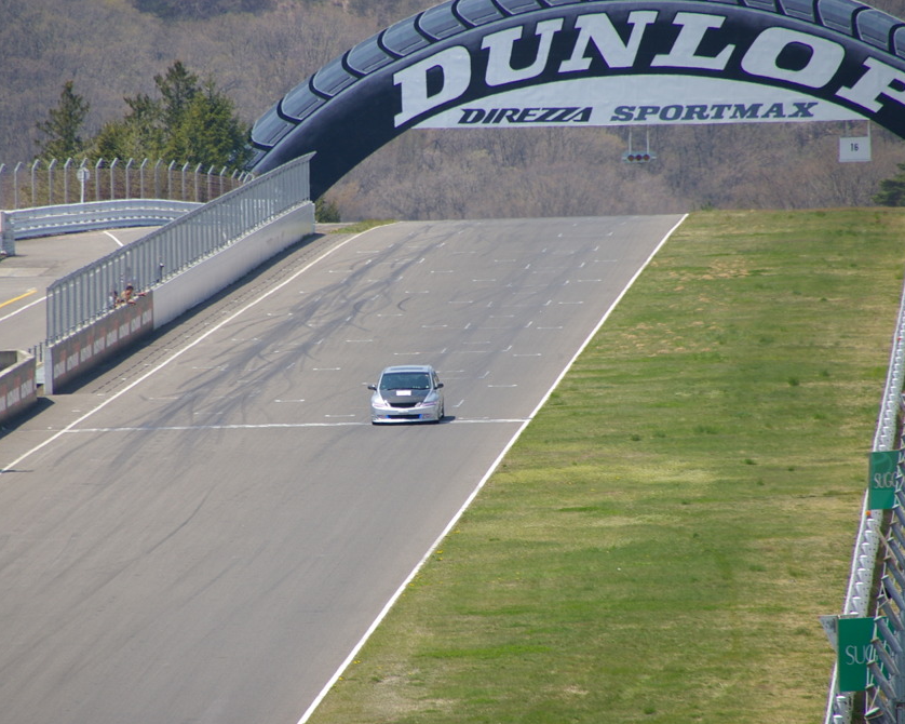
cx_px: 391
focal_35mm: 430
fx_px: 11515
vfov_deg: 3.6
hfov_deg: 4.5
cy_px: 367
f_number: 8
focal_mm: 250
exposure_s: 1/500
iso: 200
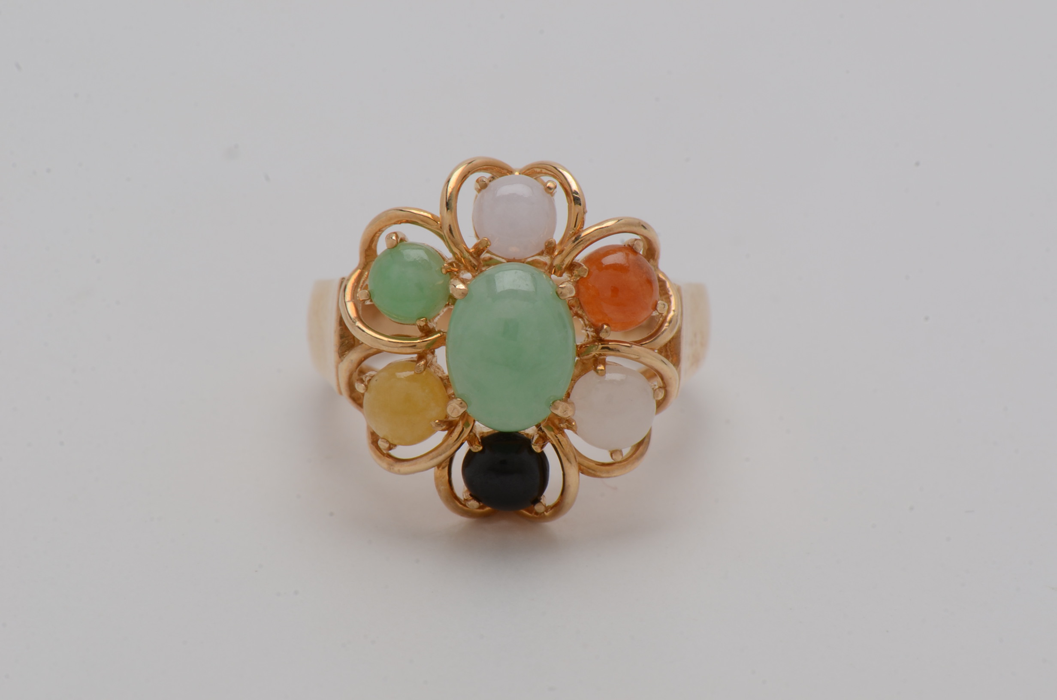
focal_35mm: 128
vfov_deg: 10.7
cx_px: 528
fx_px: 3736
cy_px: 350
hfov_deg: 16.1
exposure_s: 1/125
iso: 200
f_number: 22
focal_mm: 85
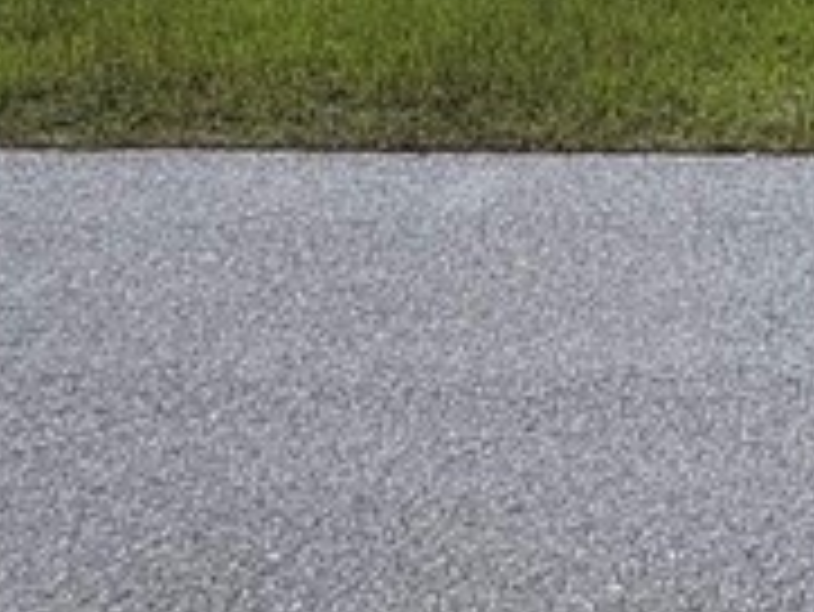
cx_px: 1372
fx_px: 1859
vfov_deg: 16.0
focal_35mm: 79
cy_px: -468
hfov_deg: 19.7
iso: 64
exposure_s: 1/1063
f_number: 2.2
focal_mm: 2.22
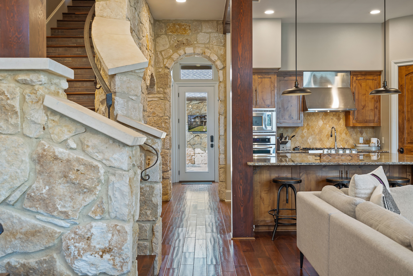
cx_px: 206
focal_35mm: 35
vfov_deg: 37.9
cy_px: 138
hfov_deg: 54.4
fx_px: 401
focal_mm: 35
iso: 400
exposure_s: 1
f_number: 8
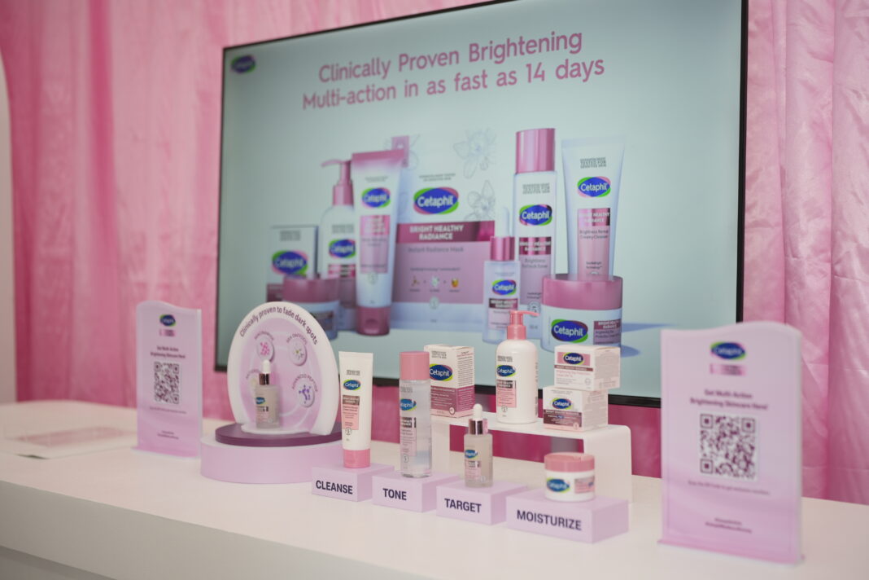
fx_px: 1207
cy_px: 290
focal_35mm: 50
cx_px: 434
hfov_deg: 39.6
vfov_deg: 27.0
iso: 250
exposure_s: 1/160
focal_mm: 50
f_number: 2.5
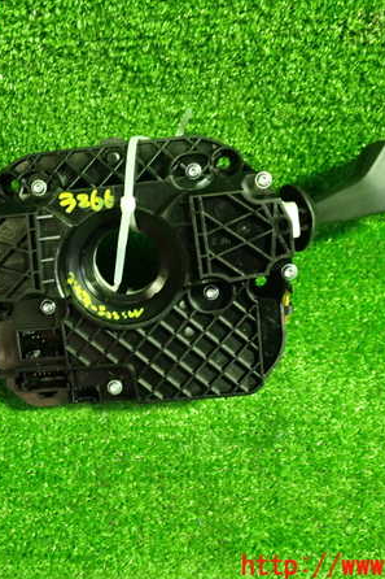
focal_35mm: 42
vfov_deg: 46.4
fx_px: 674
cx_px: 145
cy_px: 291
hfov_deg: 31.7
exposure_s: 1/30
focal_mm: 5.4
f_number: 2.3
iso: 500
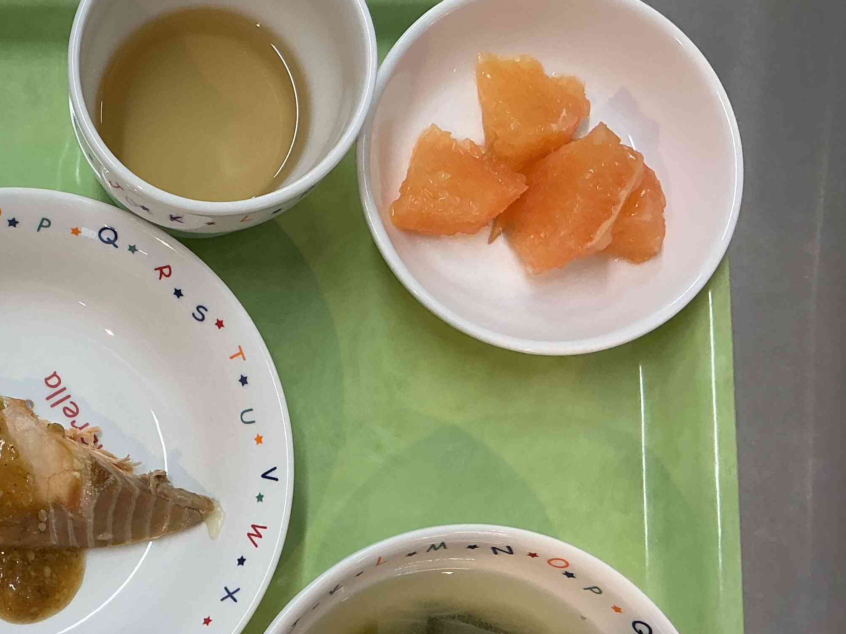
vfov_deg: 24.9
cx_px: 24
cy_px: 483
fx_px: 1417
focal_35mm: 58
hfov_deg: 31.1
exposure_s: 1/120
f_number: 1.8
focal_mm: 3
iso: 50
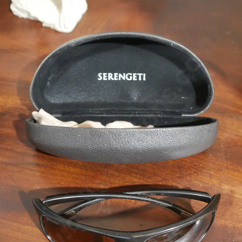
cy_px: 159
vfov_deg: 35.1
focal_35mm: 48
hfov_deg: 35.4
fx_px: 380
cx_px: 121
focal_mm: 20
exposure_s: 1/50
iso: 3200
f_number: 4.4
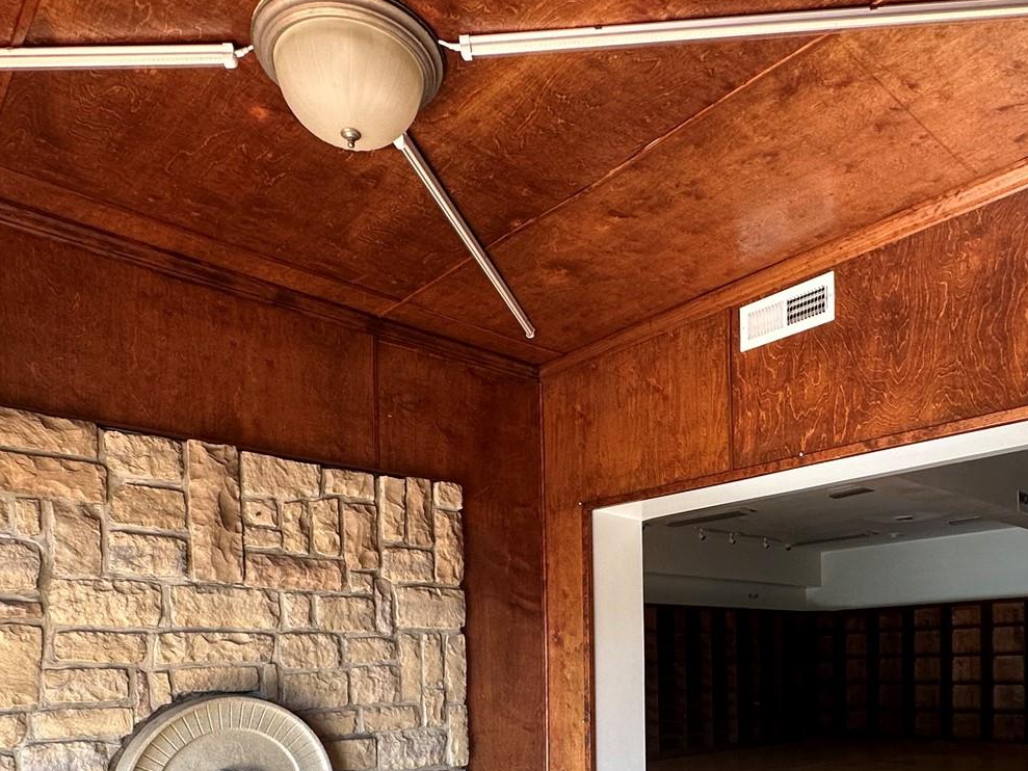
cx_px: 575
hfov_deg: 61.5
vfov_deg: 43.8
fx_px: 861
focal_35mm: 29
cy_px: 701
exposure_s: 1/99
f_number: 2.2
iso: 100
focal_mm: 2.22
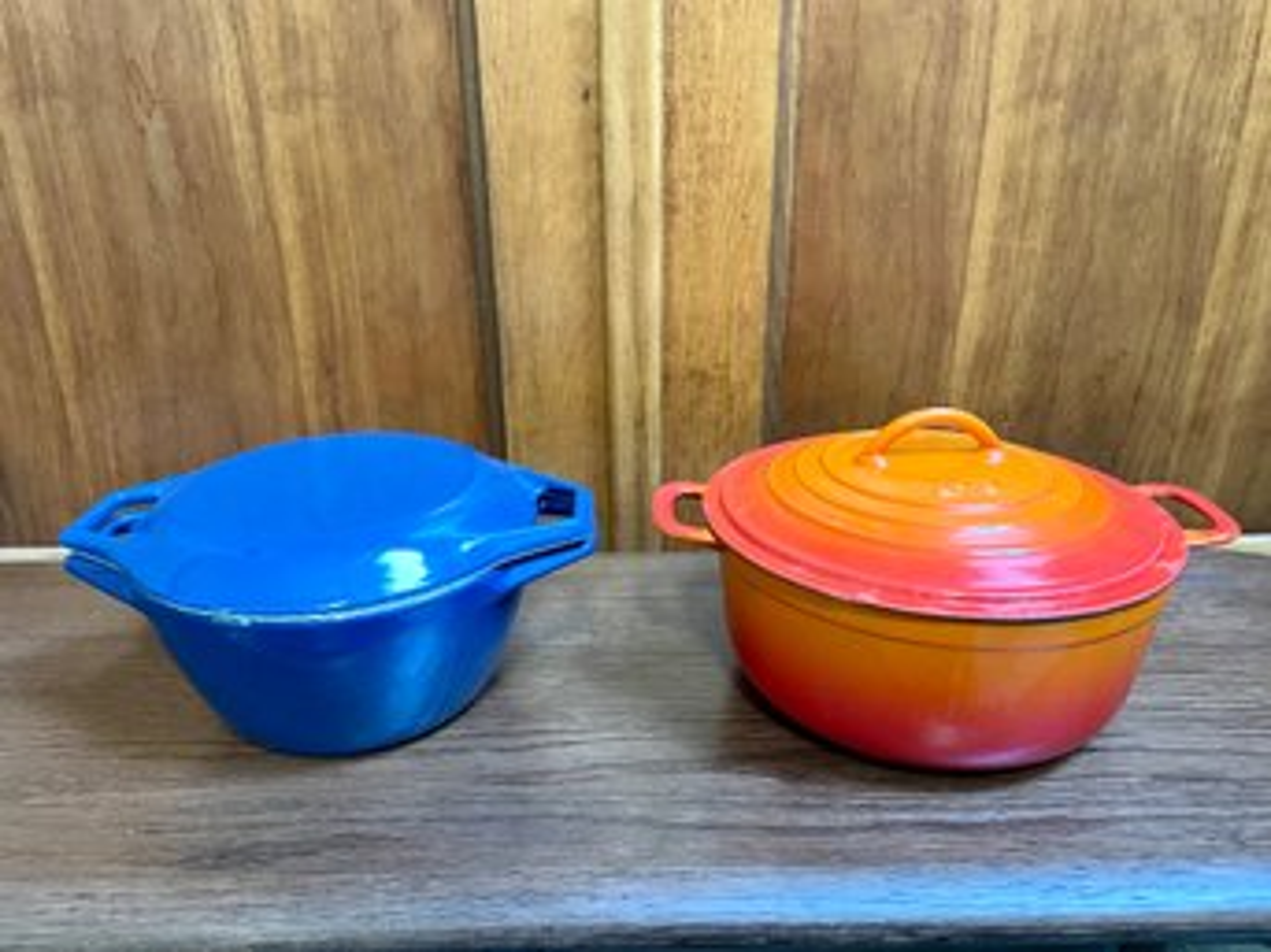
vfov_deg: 53.0
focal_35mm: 26
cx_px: 636
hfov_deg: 67.3
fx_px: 954
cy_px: 476
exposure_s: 1/40
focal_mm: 4.2
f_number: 1.6
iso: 500
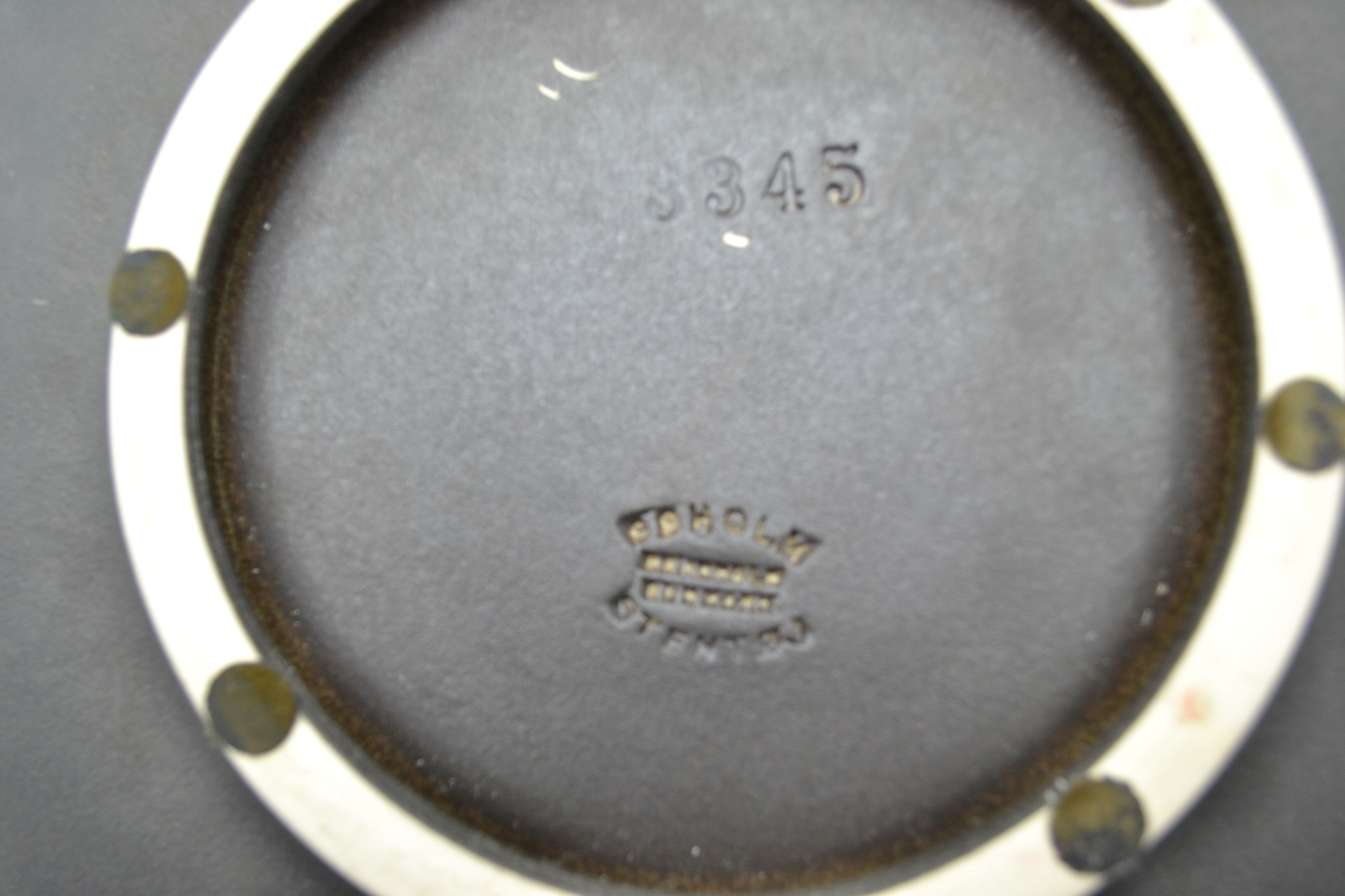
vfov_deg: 43.6
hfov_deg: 61.9
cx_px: 672
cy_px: 448
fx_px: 1121
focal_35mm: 30
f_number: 4.5
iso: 400
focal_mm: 20
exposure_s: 1/80
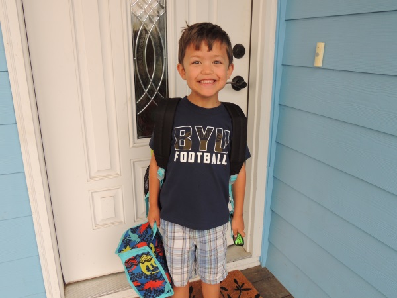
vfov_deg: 46.8
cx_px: 198
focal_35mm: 30
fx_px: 344
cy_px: 149
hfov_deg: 60.0
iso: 100
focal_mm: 5.3
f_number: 3.1
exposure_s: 1/40
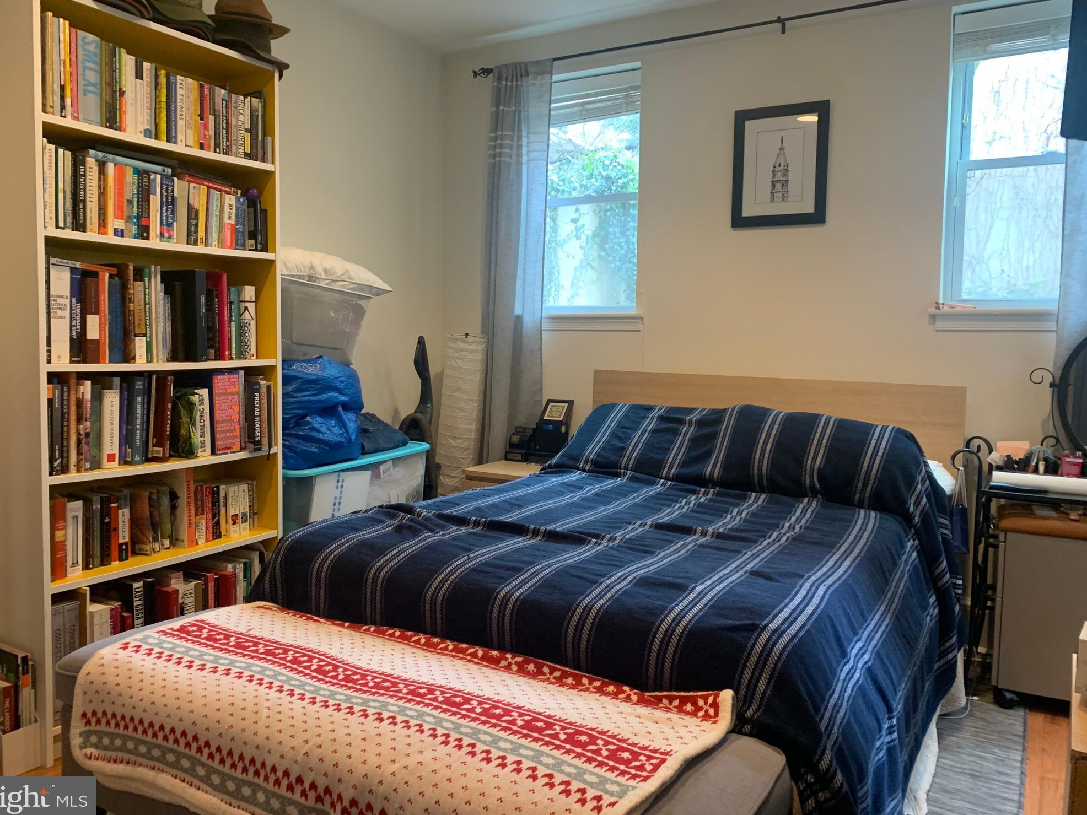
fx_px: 848
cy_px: 398
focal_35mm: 27
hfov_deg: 65.3
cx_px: 523
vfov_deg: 51.4
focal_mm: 4.25
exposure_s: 1/60
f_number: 1.8
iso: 200
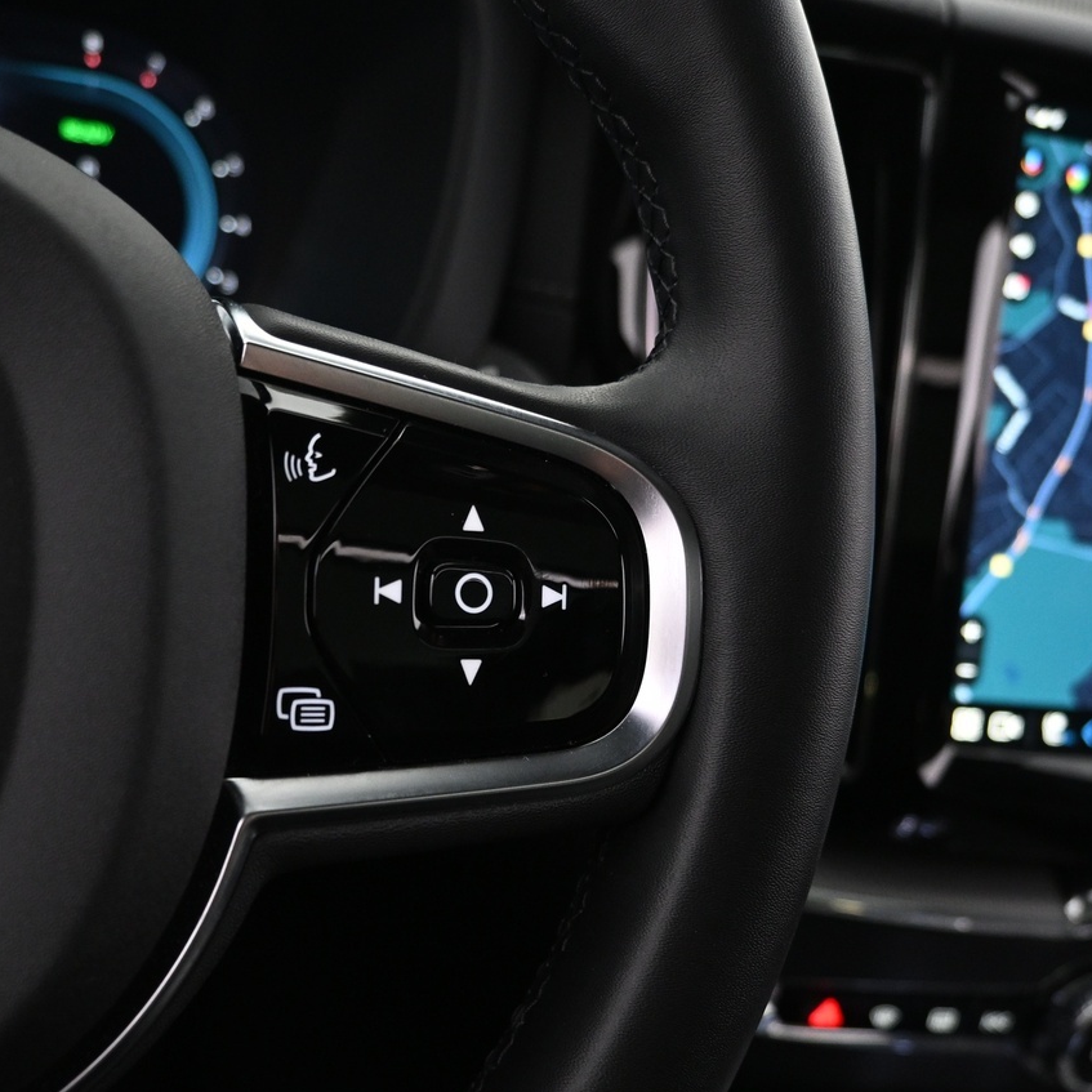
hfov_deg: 42.8
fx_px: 1392
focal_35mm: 39
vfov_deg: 42.6
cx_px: 525
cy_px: 650
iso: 1600
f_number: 3.5
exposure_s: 1/25
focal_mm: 16
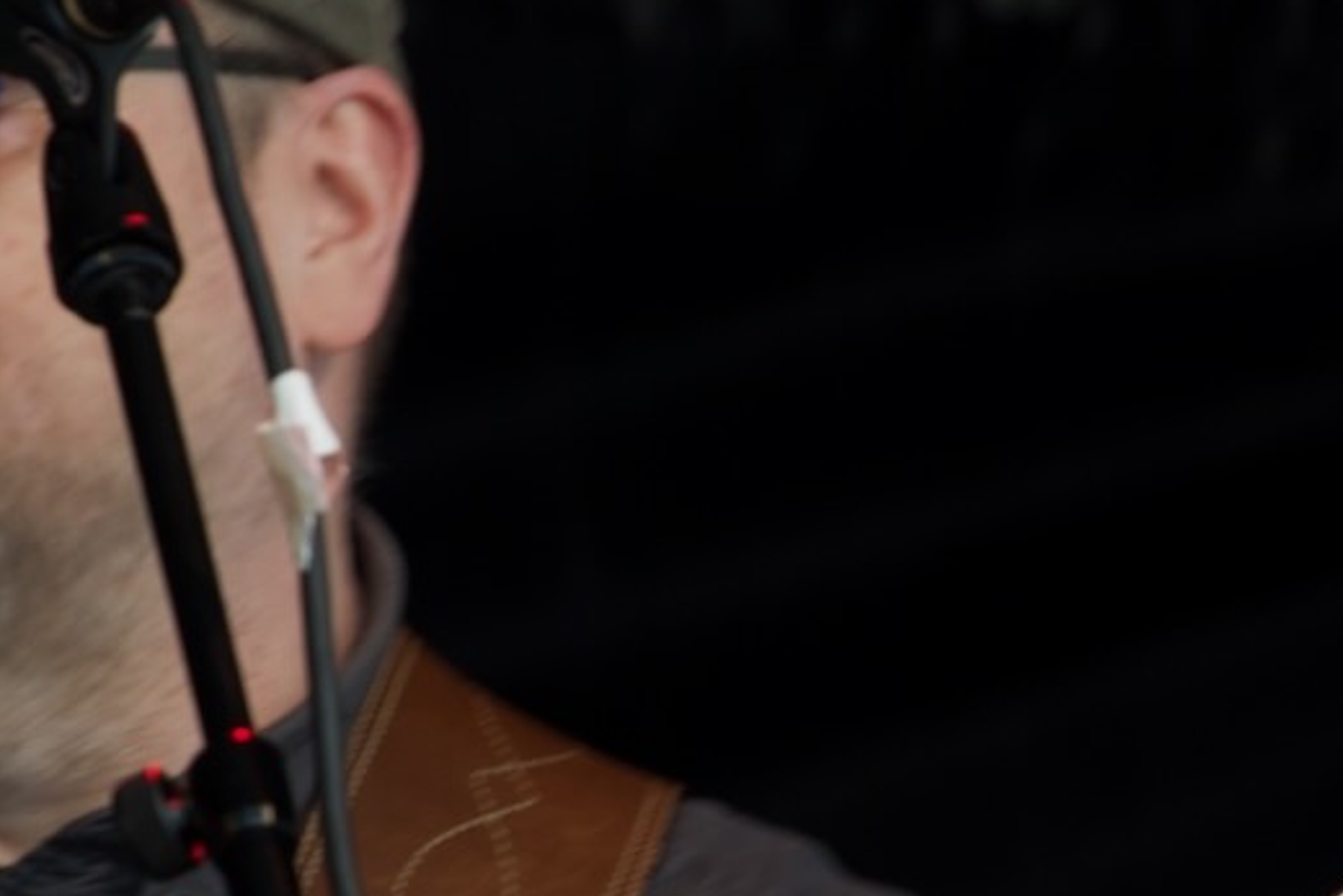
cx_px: 974
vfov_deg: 1.8
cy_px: 687
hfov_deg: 2.7
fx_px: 28470
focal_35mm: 763
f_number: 4
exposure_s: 1/80
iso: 100
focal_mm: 113.69
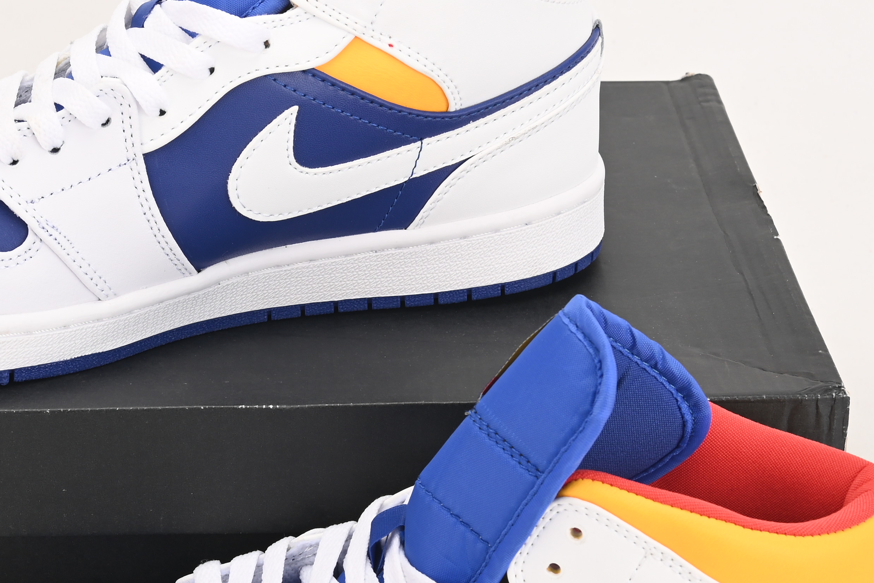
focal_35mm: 95
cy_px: 360
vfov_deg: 14.4
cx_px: 293
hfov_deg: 21.4
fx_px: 2306
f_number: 11
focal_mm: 39
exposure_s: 1/200
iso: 100
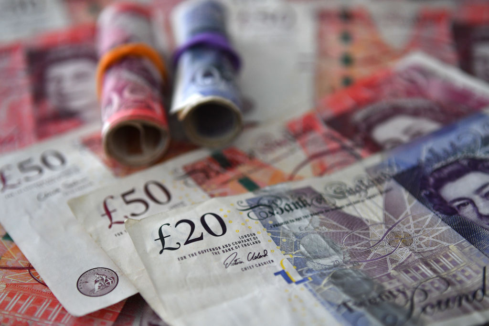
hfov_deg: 33.4
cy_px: 163
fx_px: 815
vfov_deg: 22.6
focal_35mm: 60
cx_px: 244
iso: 320
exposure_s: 1/400
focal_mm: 40
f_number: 2.8
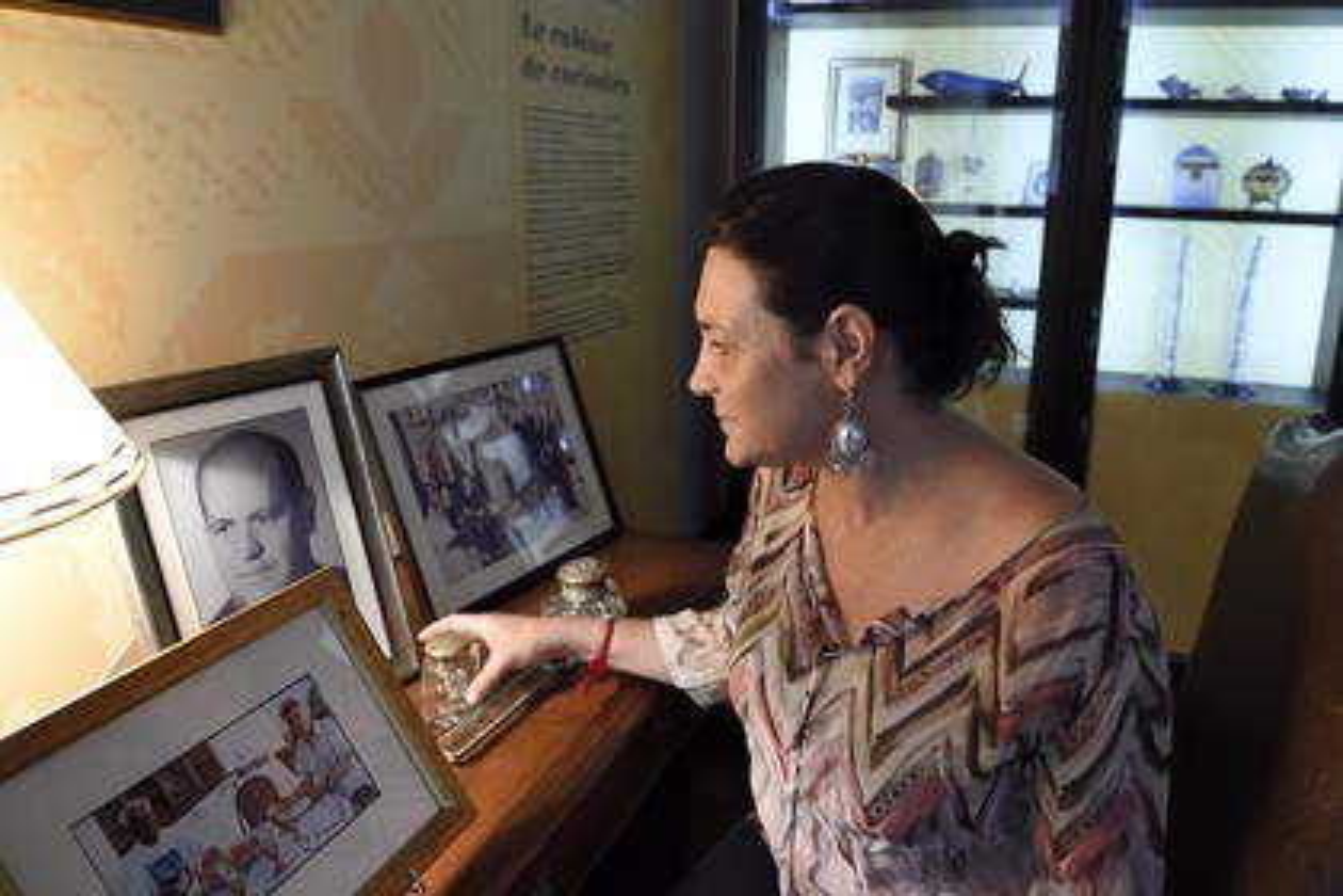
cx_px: 672
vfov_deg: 53.1
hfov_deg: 73.7
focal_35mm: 24
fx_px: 895
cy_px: 448
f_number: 5.6
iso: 3200
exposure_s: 1/50
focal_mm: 24
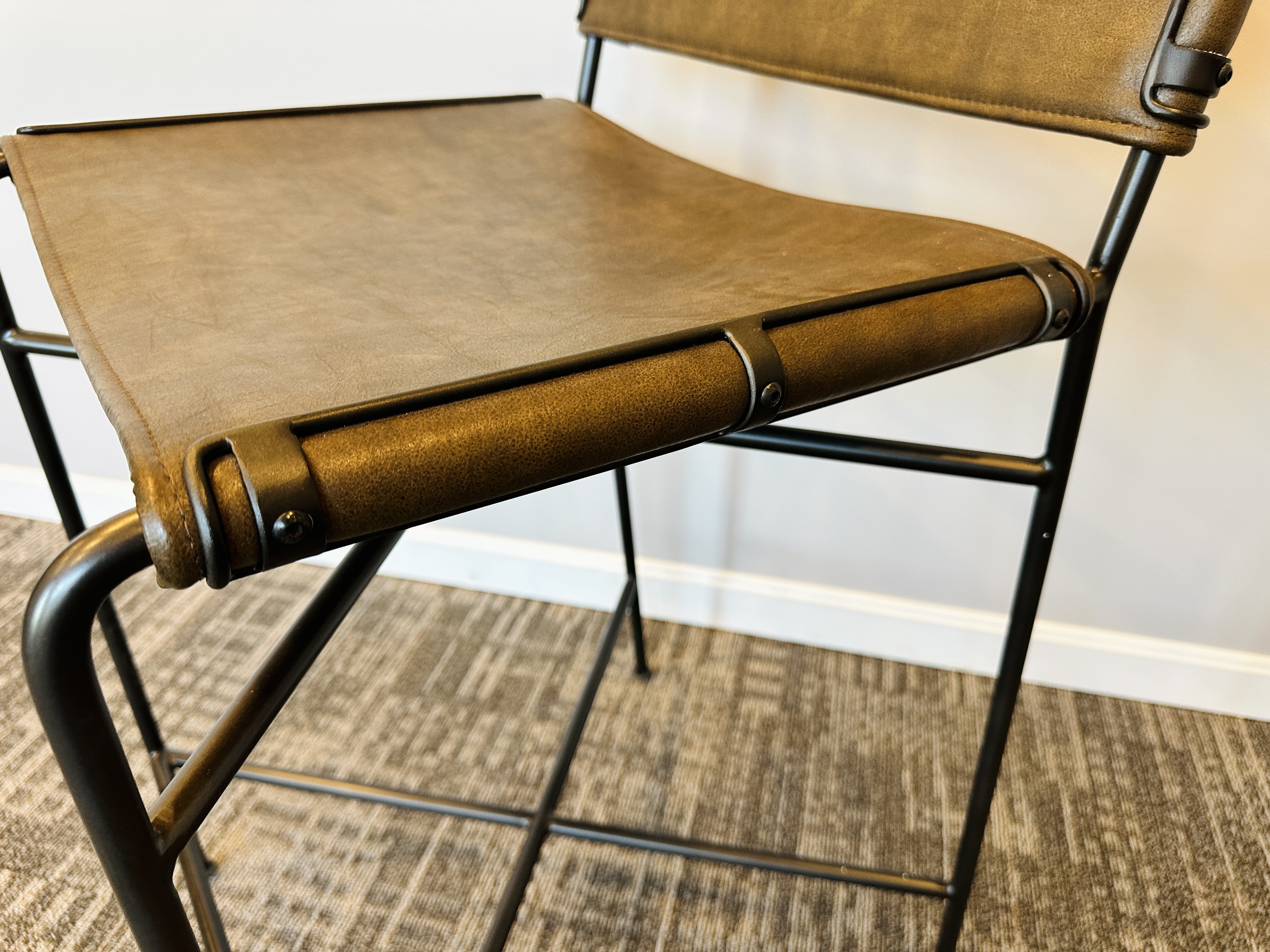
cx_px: 635
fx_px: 881
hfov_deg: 71.6
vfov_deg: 56.8
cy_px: 476
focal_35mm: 24
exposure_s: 1/60
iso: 160
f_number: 1.78
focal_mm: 6.86
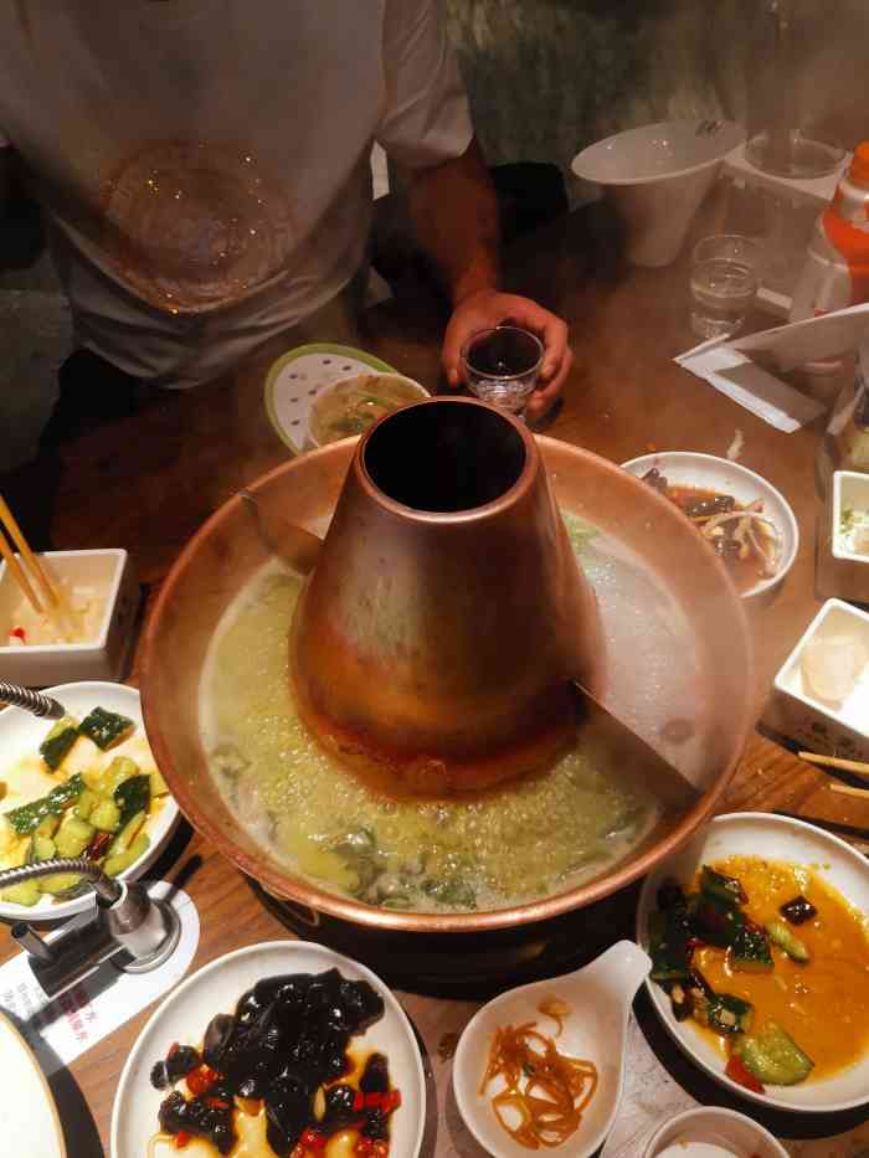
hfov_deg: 51.4
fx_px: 904
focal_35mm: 27
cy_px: 579
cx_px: 434
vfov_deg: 65.3
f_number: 1.8
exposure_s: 1/100
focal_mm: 4.75
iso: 160
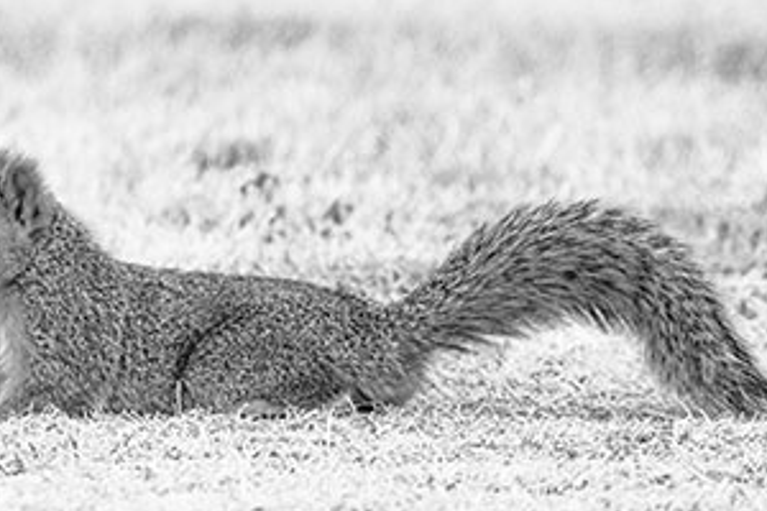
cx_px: 194
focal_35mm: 916
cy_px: 333
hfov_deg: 2.3
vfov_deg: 1.5
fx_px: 19514
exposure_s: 1/3200
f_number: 11
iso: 3200
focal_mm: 550
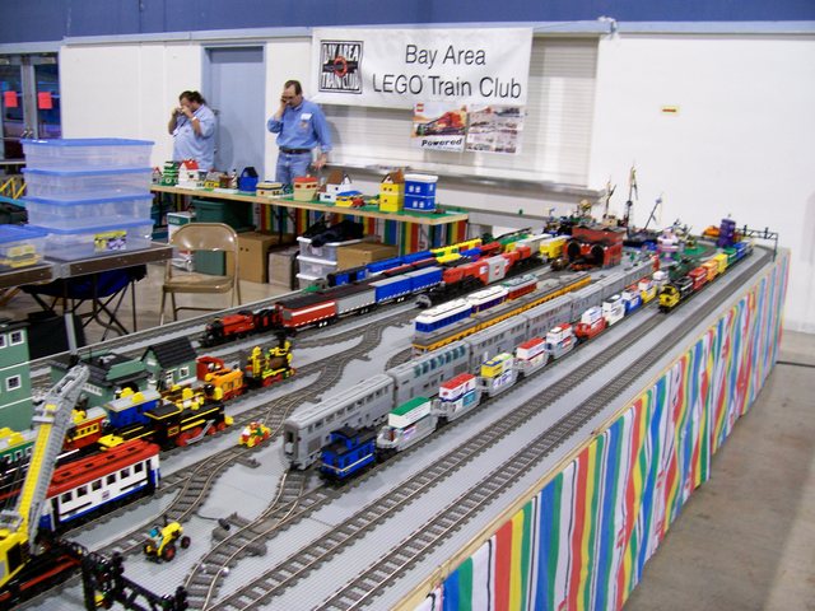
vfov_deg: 41.8
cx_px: 408
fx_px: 800
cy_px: 306
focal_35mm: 34
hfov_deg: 54.0
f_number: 2.7
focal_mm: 5.6
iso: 160
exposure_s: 1/10.3
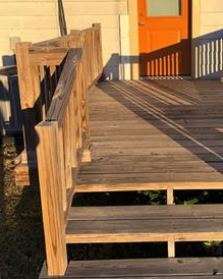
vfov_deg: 43.6
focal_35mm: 41
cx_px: 162
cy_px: 74
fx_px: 338
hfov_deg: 35.8
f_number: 1.78
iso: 64
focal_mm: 6.76
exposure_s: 1/4950
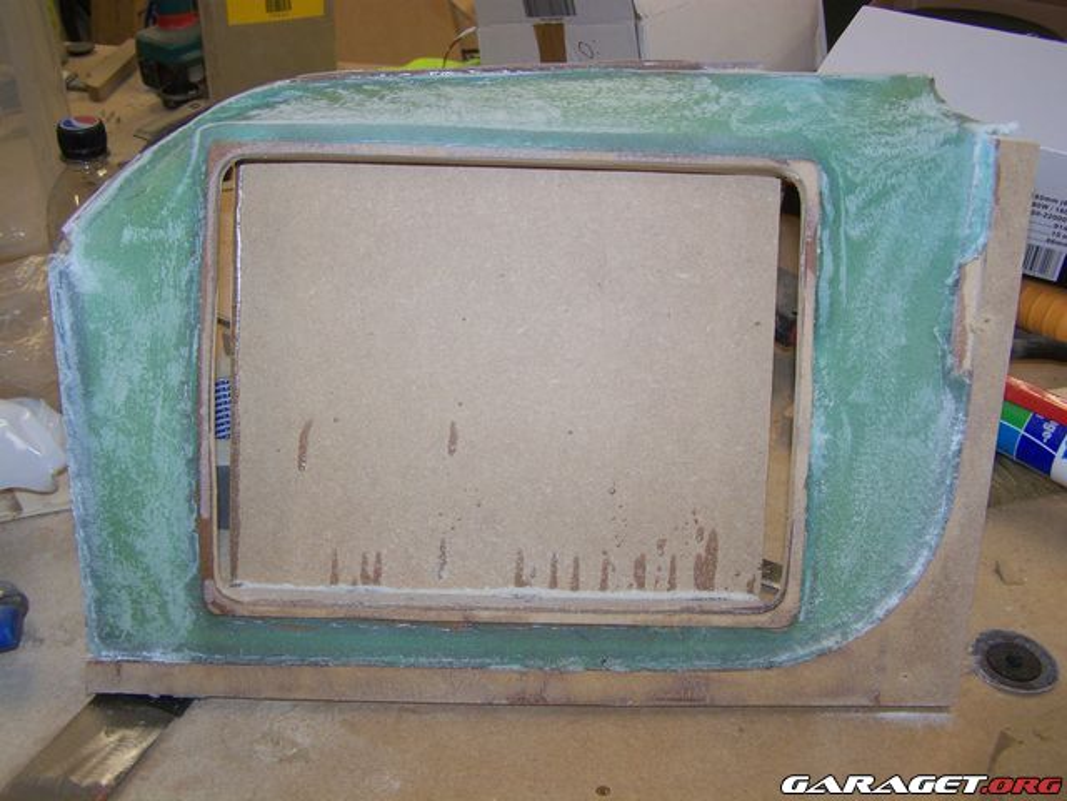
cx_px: 534
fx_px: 1171
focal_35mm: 38
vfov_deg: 37.7
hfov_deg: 49.0
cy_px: 400
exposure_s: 1/60
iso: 80
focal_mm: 6.3
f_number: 2.8
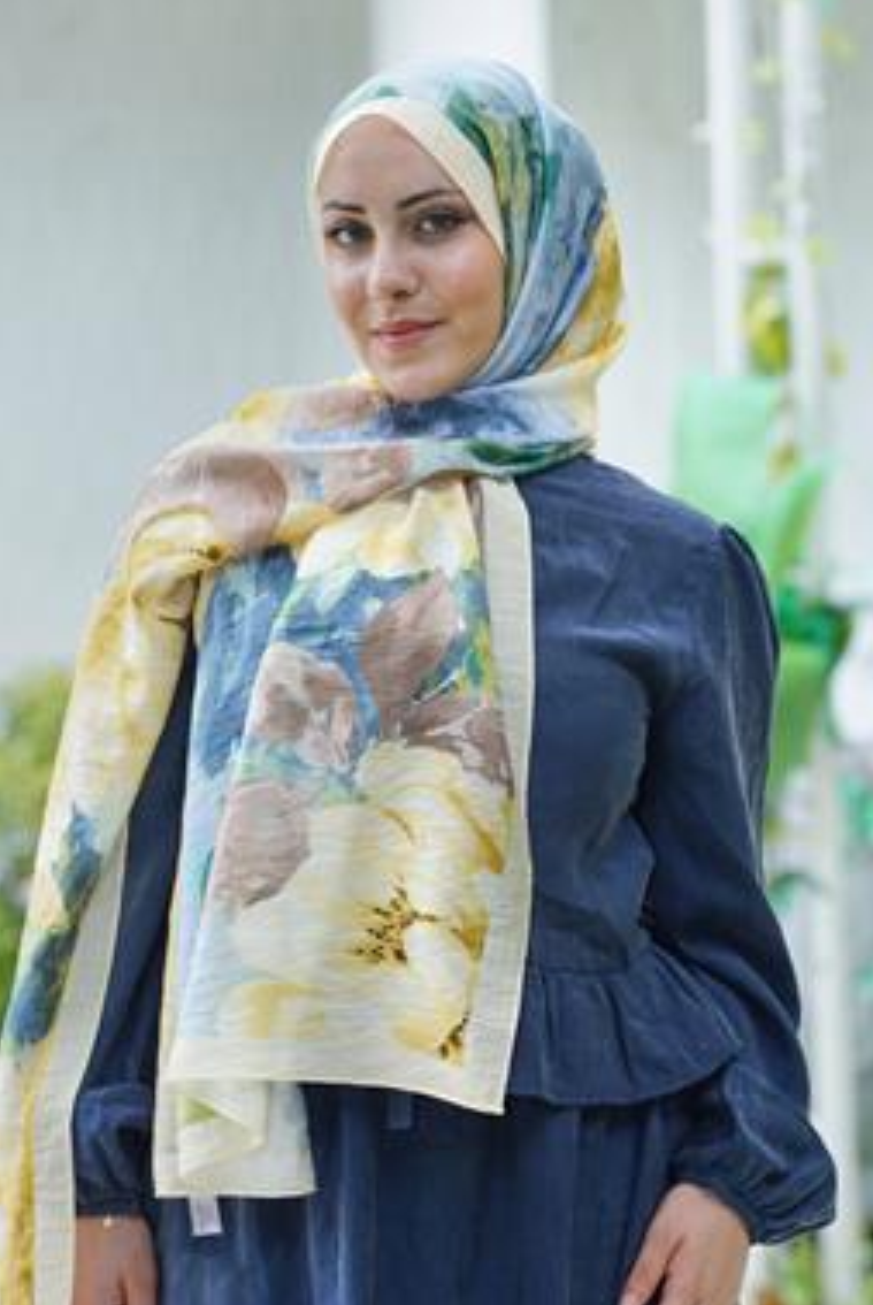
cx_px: 418
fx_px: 4897
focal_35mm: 135
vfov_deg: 15.2
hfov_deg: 10.2
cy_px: 625
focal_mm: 110
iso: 200
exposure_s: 1/100
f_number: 5
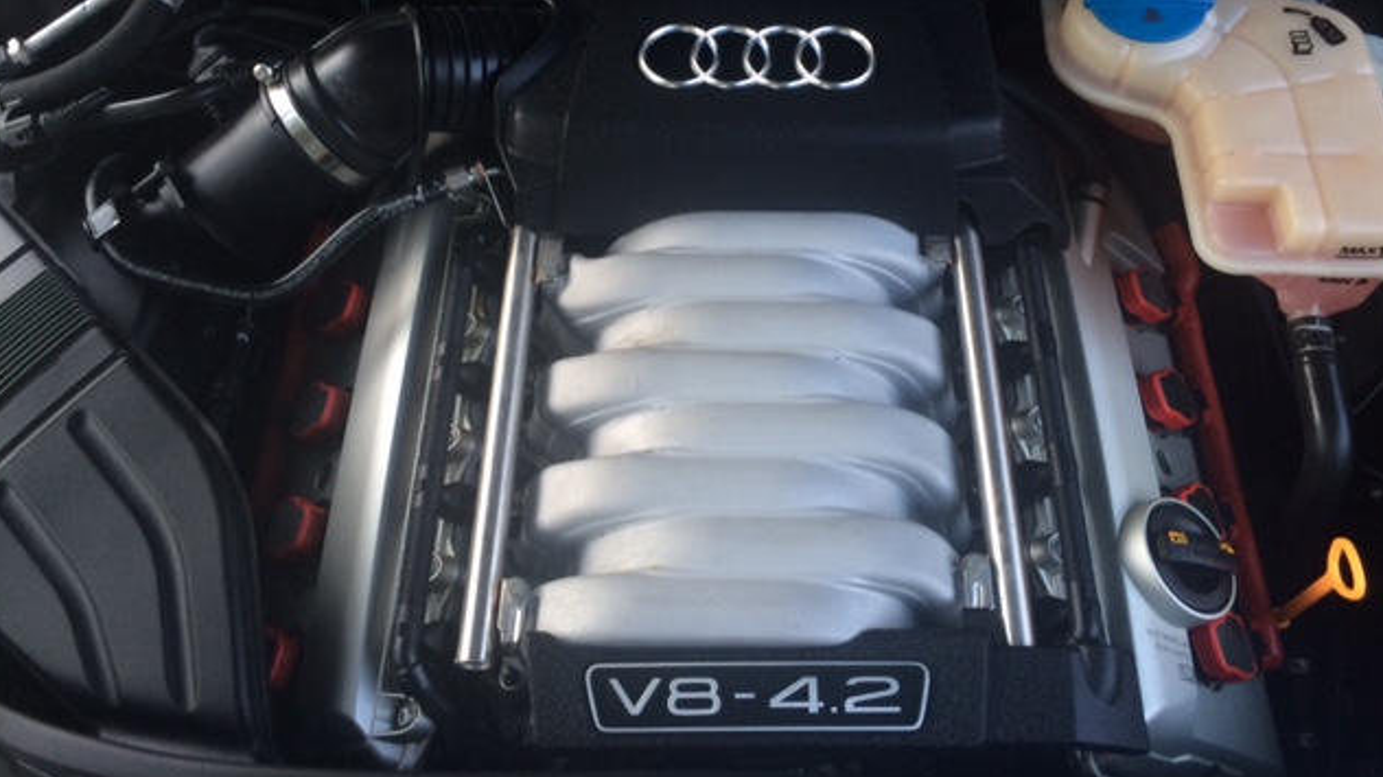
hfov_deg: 61.0
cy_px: 260
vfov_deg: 36.3
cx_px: 692
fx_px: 1173
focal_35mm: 32
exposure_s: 1/30
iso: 40
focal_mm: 4.15
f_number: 2.2
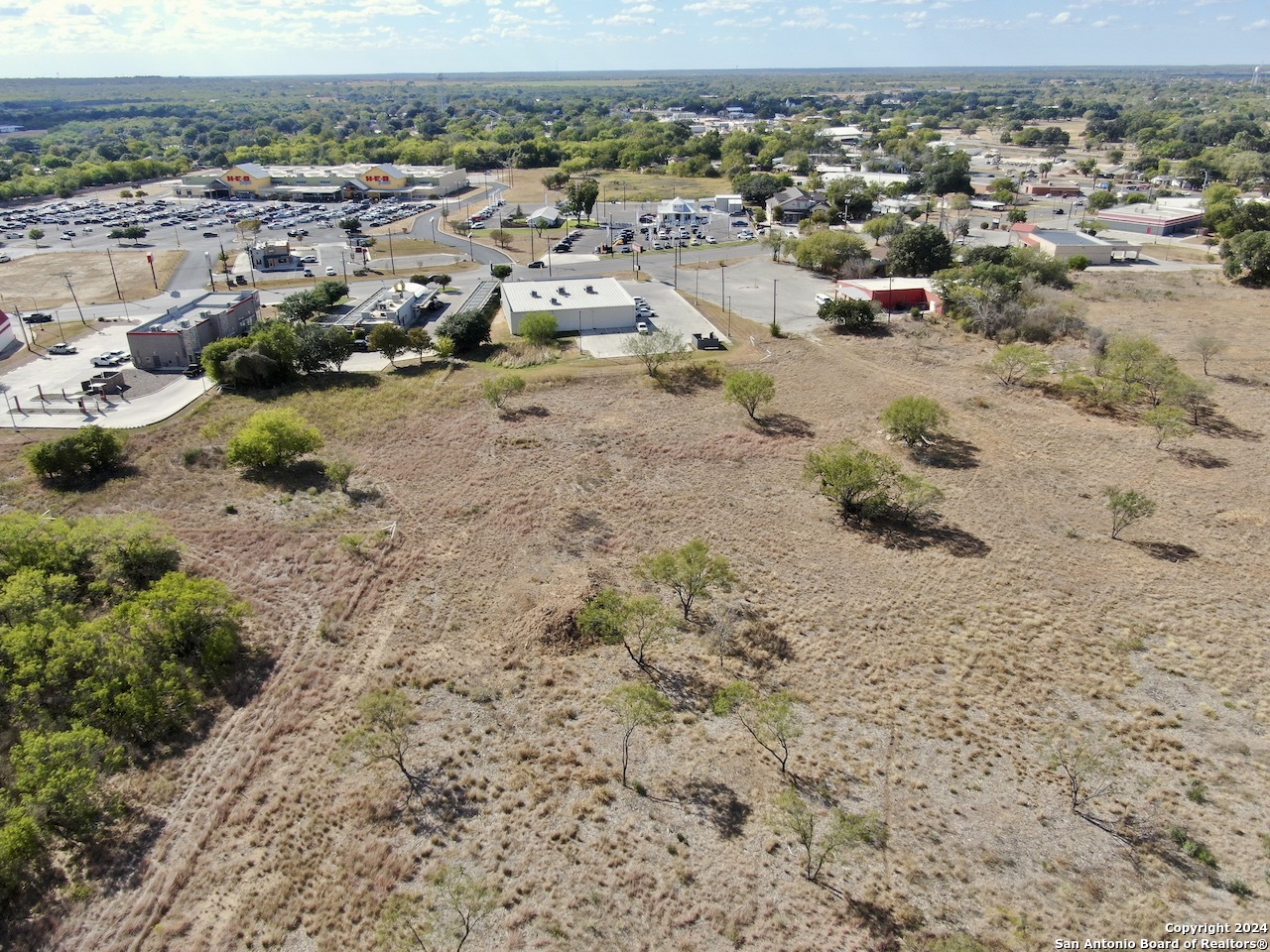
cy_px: 476
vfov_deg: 56.8
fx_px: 881
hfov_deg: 71.6
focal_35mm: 24
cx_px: 635
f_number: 2.8
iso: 100
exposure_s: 1/1000
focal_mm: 4.39
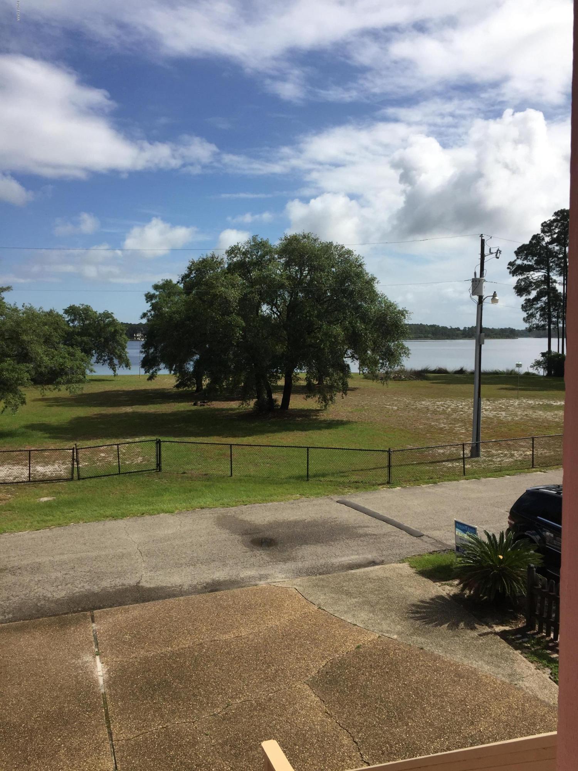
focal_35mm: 29
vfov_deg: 61.7
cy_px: 386
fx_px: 646
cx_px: 289
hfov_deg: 48.2
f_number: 2.2
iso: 32
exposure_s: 1/3049
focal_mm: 4.15
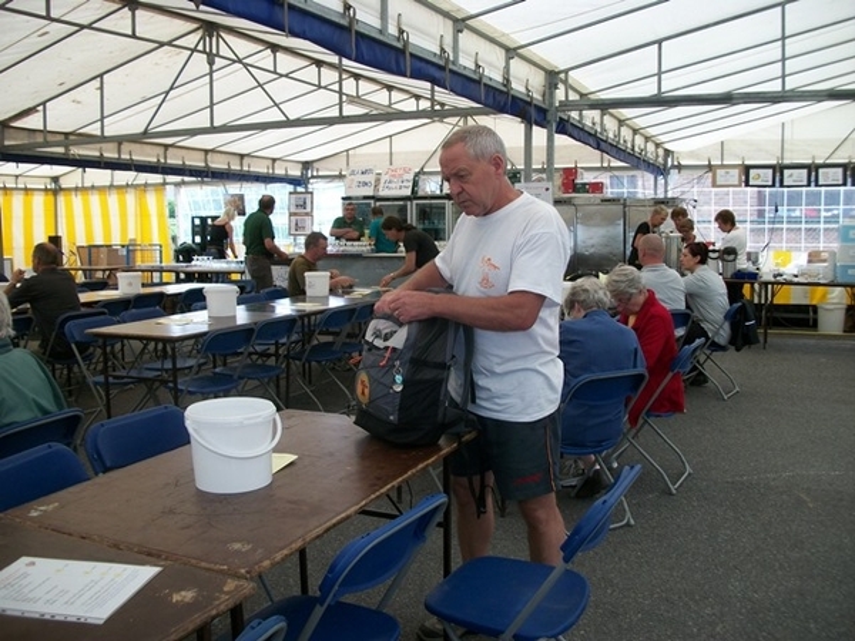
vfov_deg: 44.2
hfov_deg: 56.8
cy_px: 320
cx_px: 428
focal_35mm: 32
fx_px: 790
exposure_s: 1/125
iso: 80
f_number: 2.9
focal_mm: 5.7
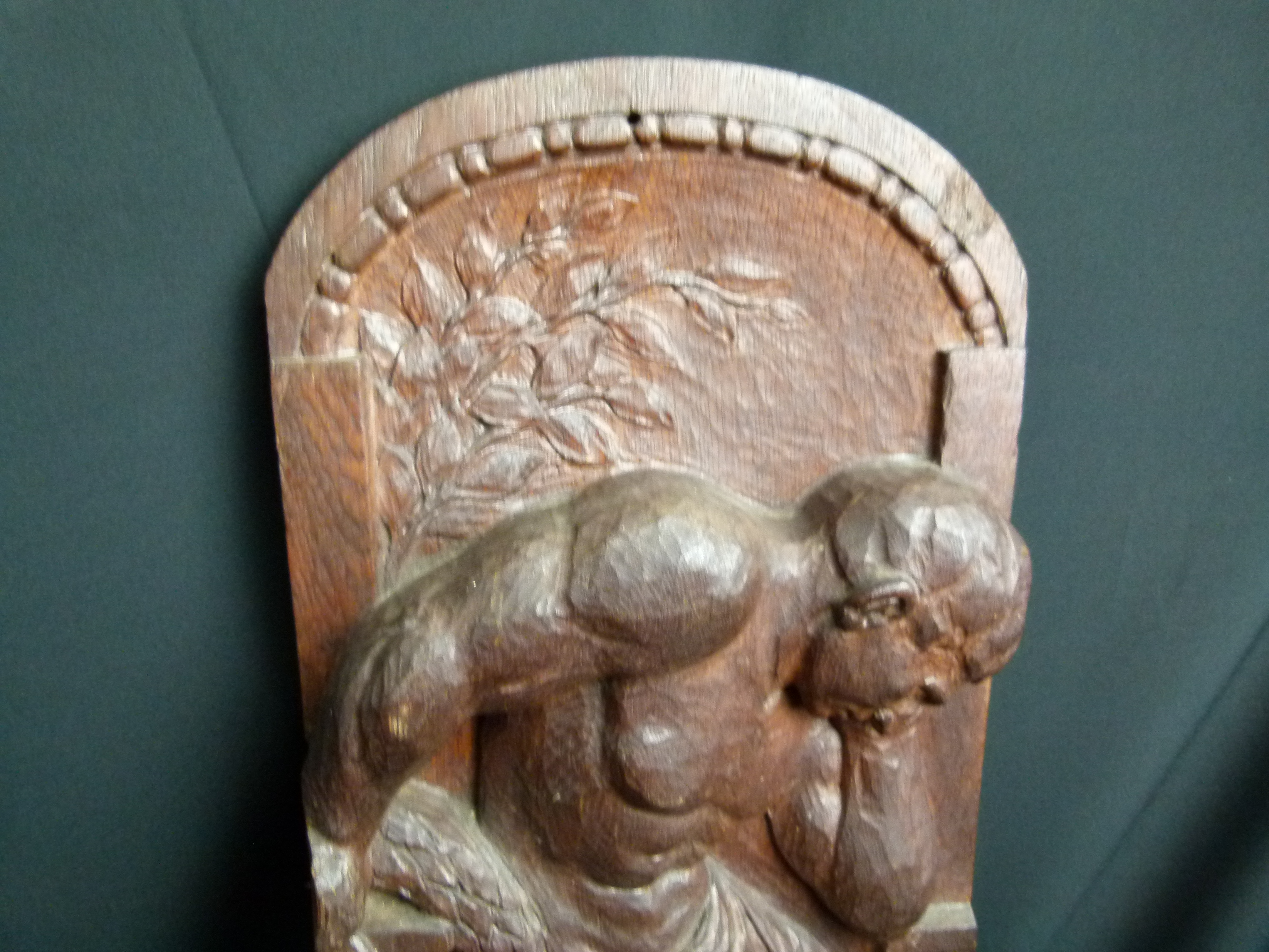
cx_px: 634
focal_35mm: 25
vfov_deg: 54.9
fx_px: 916
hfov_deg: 69.4
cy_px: 476
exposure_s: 1/25
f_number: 2.8
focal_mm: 4.5
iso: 400
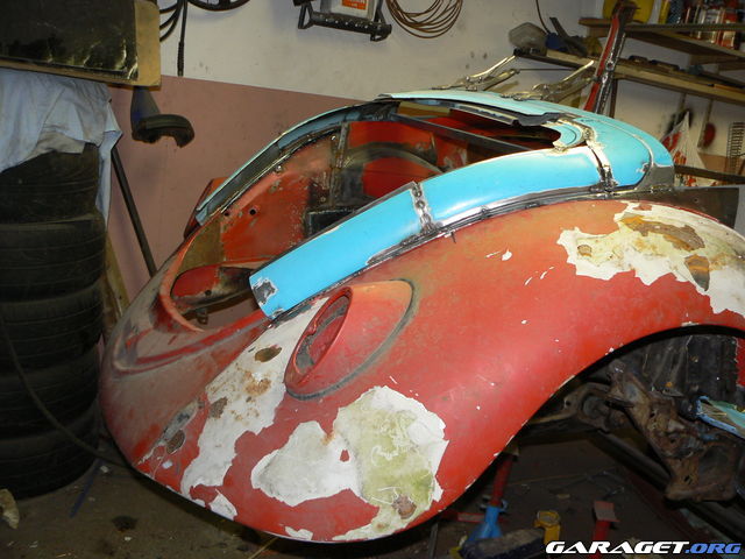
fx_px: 775
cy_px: 280
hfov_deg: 51.4
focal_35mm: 36
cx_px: 372
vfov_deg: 39.7
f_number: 2.8
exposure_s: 1/25
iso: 100
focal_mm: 6
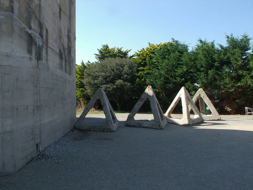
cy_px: 95
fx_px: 270
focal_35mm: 37
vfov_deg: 38.7
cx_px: 126
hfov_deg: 50.1
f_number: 6.2
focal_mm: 5.8
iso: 100
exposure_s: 1/180
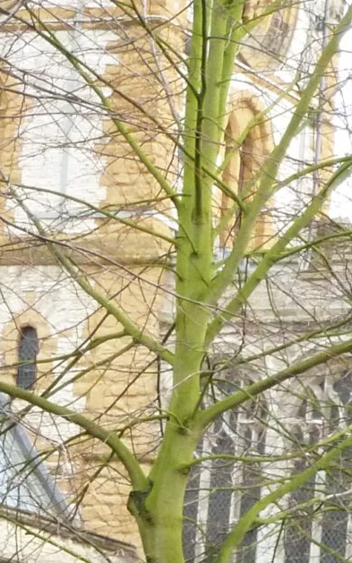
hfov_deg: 5.3
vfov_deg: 8.4
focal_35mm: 246
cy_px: 806
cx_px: 38
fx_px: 3777
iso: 250
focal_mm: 10.1
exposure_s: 1/60
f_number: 4.4
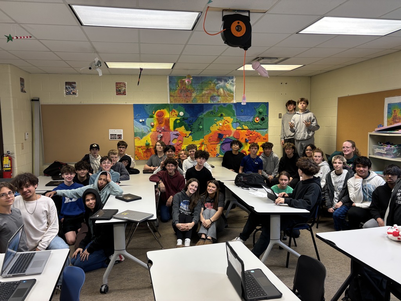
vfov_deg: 53.1
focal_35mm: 26
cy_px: 150
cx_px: 200
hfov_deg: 67.3
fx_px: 301
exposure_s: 1/43
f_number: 1.6
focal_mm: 5.96
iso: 125
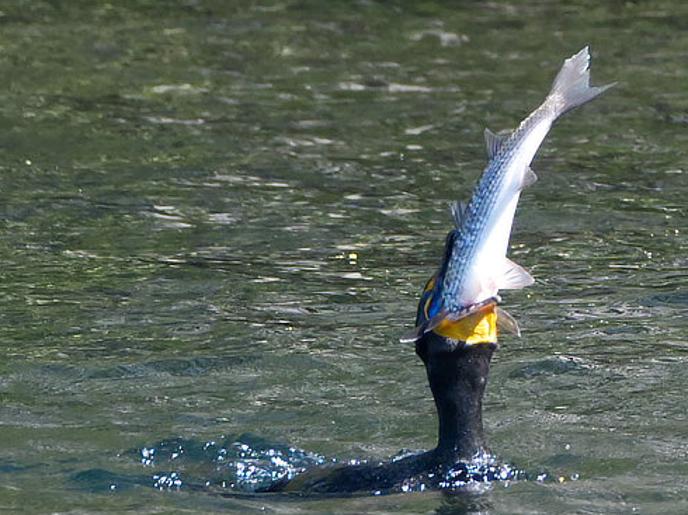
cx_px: 322
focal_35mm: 1507
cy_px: 260
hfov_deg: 1.3
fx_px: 29937
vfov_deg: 1.0
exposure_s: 1/1000
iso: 2000
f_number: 8
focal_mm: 500
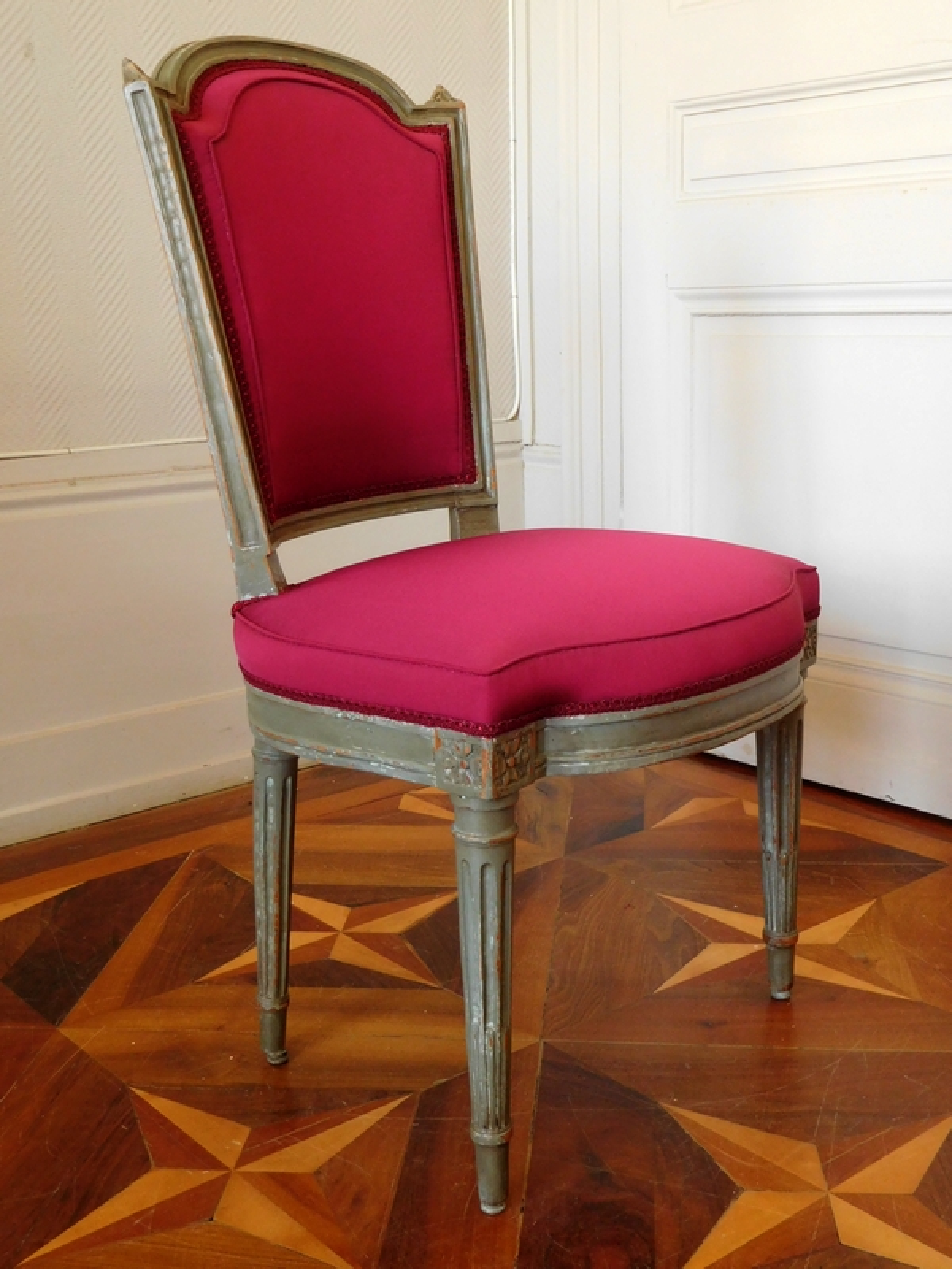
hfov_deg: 36.0
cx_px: 476
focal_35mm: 40
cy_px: 634
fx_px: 1467
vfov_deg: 46.8
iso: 400
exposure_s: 1/15
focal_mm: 7.1
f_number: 3.9
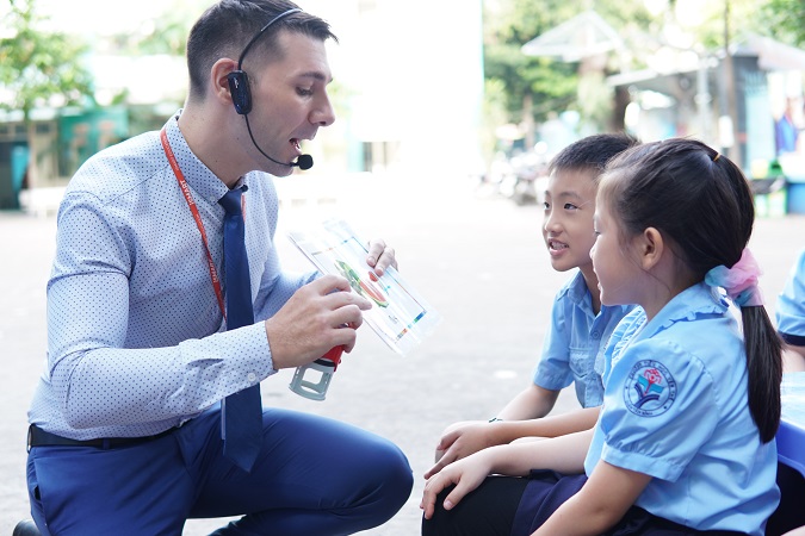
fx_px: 1006
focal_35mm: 45
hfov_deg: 43.6
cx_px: 402
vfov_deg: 29.9
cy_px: 268
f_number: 2
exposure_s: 1/125
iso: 100
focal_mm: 30
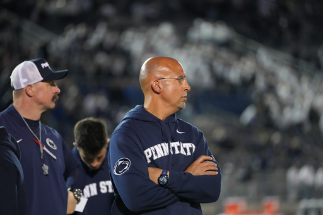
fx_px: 1623
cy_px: 108
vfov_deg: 7.6
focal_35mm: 181
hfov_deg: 11.4
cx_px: 162
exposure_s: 1/1250
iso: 4000
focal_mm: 181
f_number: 2.8
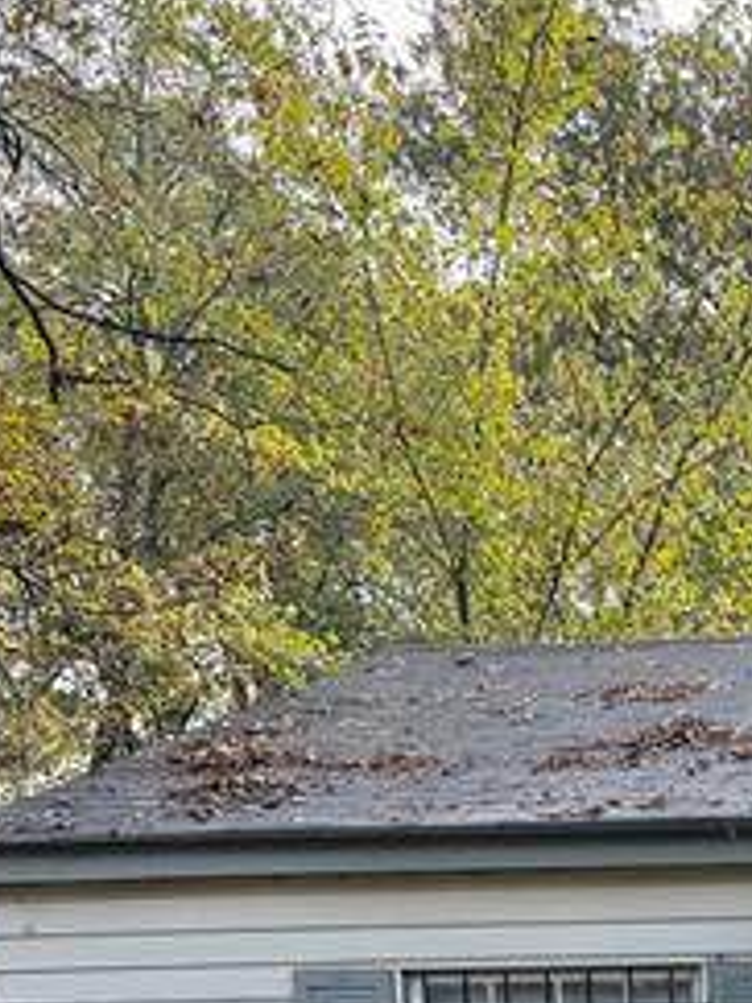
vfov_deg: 23.0
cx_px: 1066
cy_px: 1284
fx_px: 2203
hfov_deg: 17.7
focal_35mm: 76
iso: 100
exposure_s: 1/478
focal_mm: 6.76
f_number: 1.78
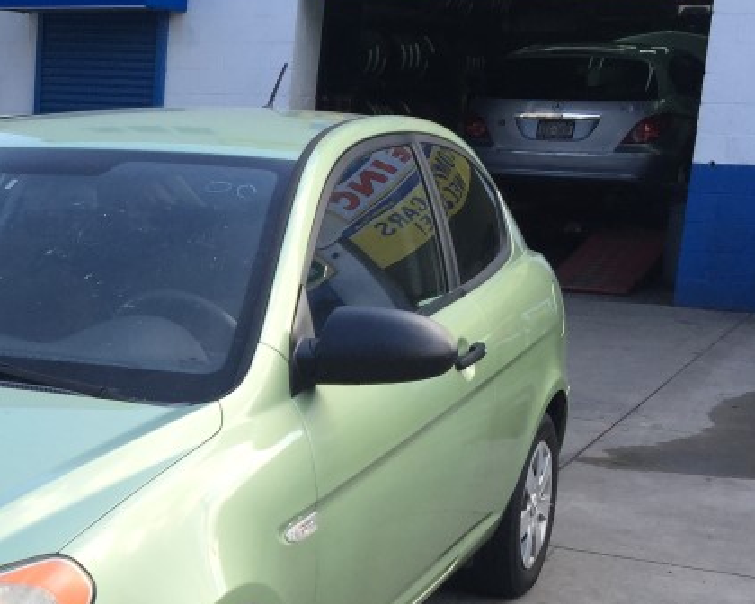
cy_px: 502
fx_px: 1542
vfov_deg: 21.8
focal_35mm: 69
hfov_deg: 25.6
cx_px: -59
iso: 32
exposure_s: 1/507
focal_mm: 4.15
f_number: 2.2
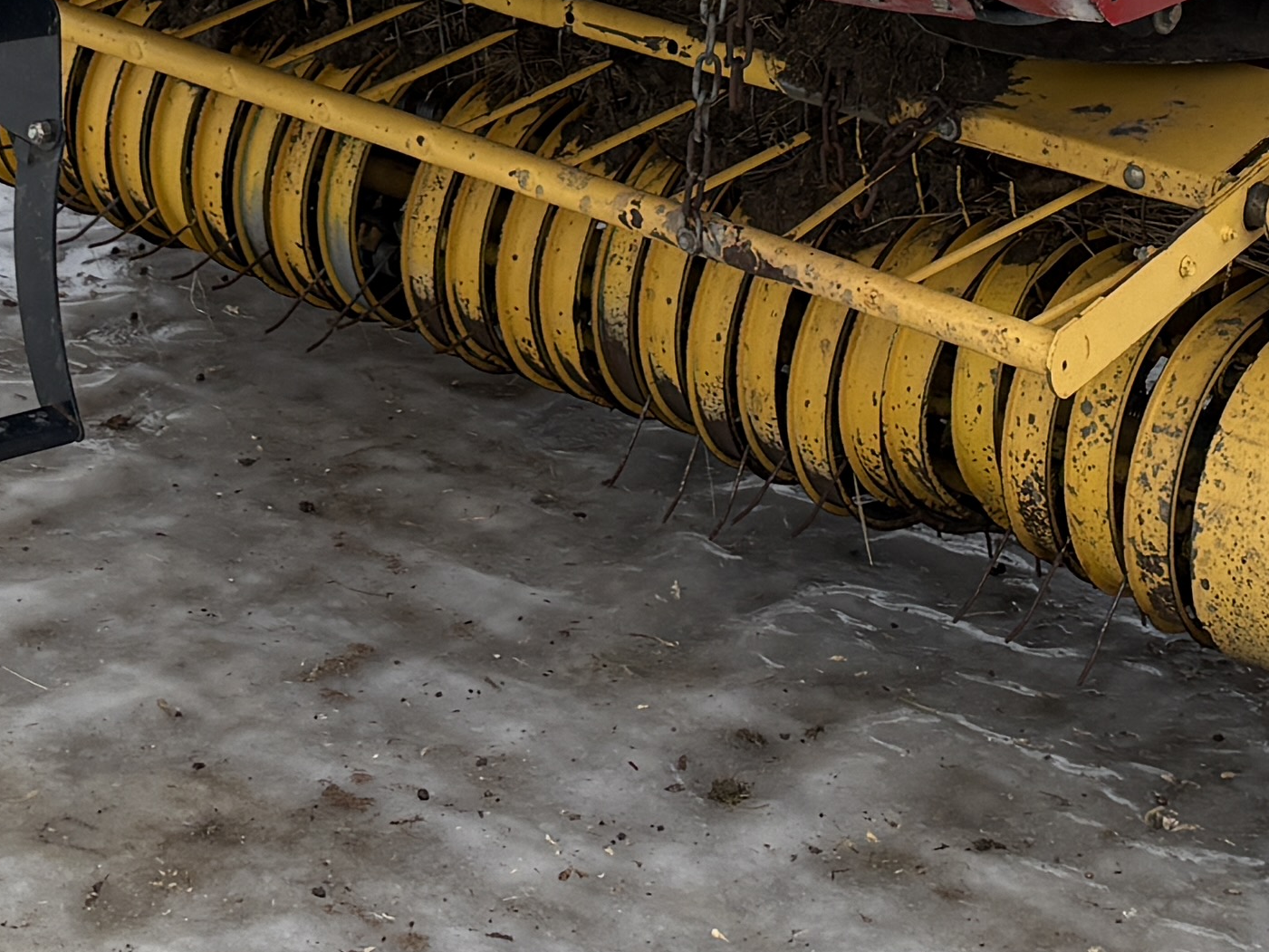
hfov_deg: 18.5
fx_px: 3886
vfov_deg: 13.1
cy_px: -551
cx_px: 523
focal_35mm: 106
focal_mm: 5.96
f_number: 1.6
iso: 50
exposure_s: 1/2012
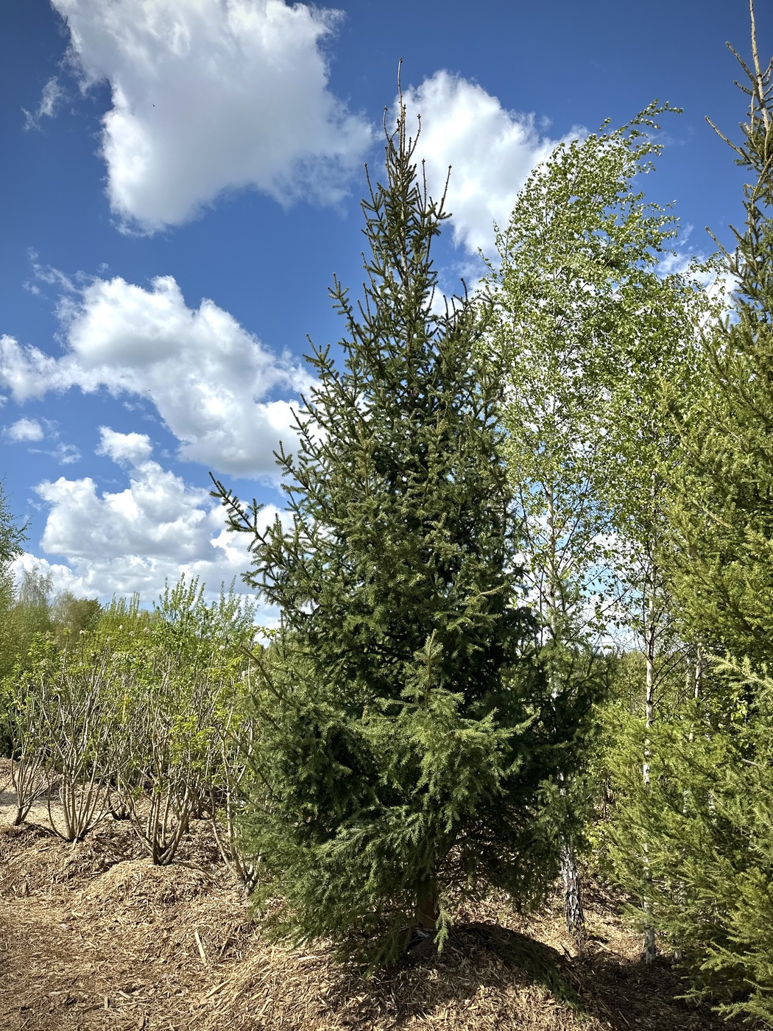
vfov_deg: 71.6
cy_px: 516
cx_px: 386
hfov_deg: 56.8
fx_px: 715
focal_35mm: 24
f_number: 1.78
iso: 80
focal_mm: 6.86
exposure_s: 1/5000
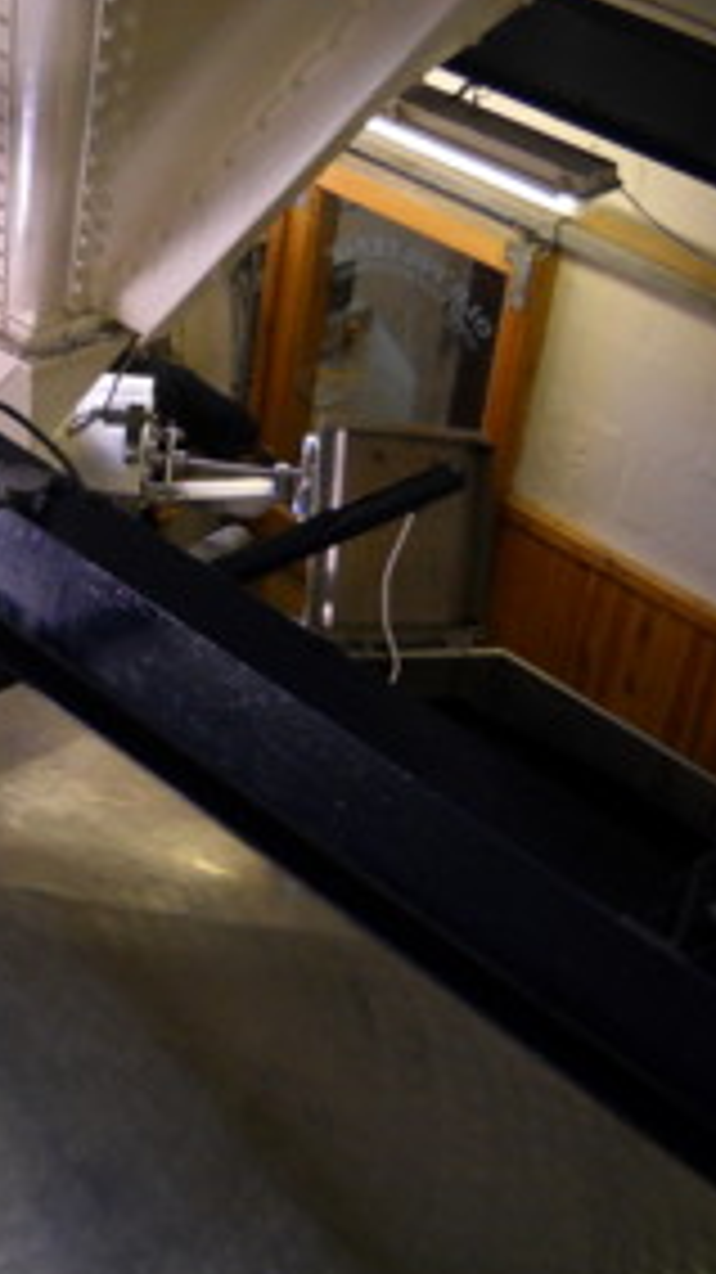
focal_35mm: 71
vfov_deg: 29.7
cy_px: 554
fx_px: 2399
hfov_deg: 16.2
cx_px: -167
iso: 237
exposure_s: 1/60
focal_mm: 6.72
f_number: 3.1
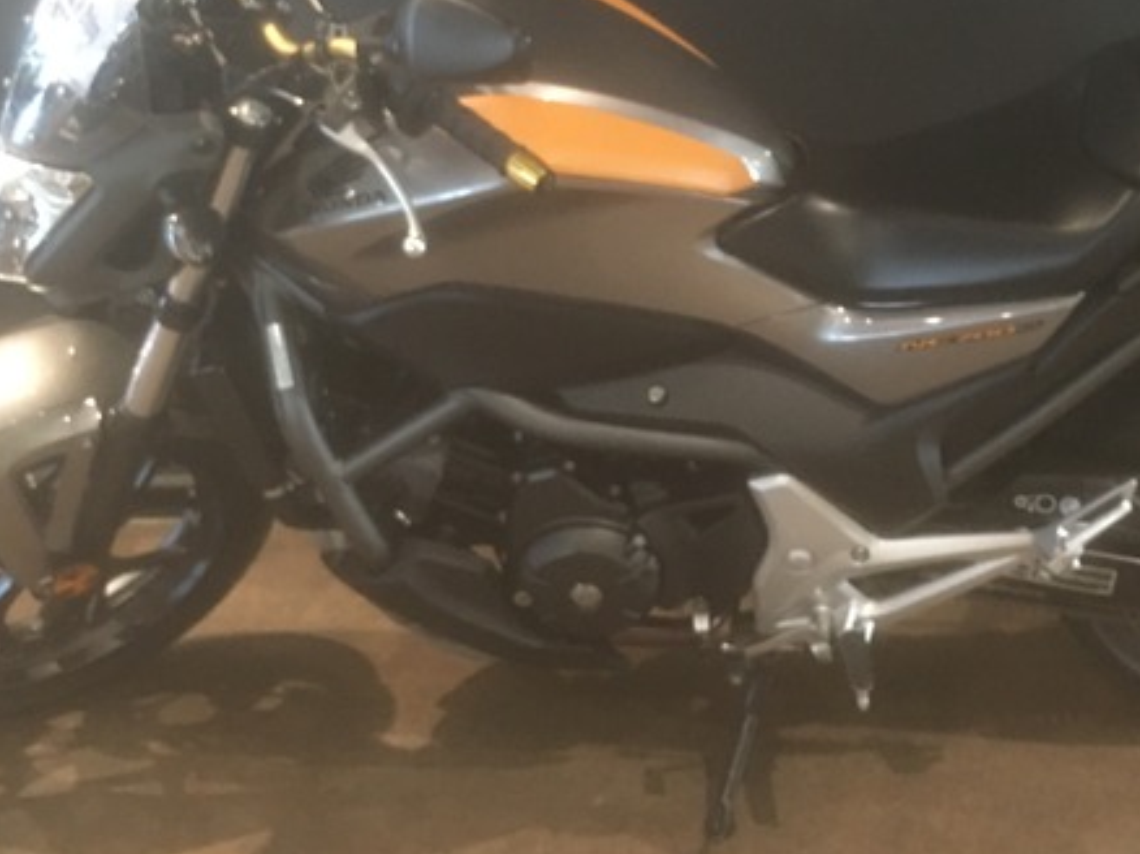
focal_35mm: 53
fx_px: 1744
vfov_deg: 27.2
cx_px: 724
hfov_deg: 36.0
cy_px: 221
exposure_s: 1/4
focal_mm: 4.15
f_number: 2.2
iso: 100
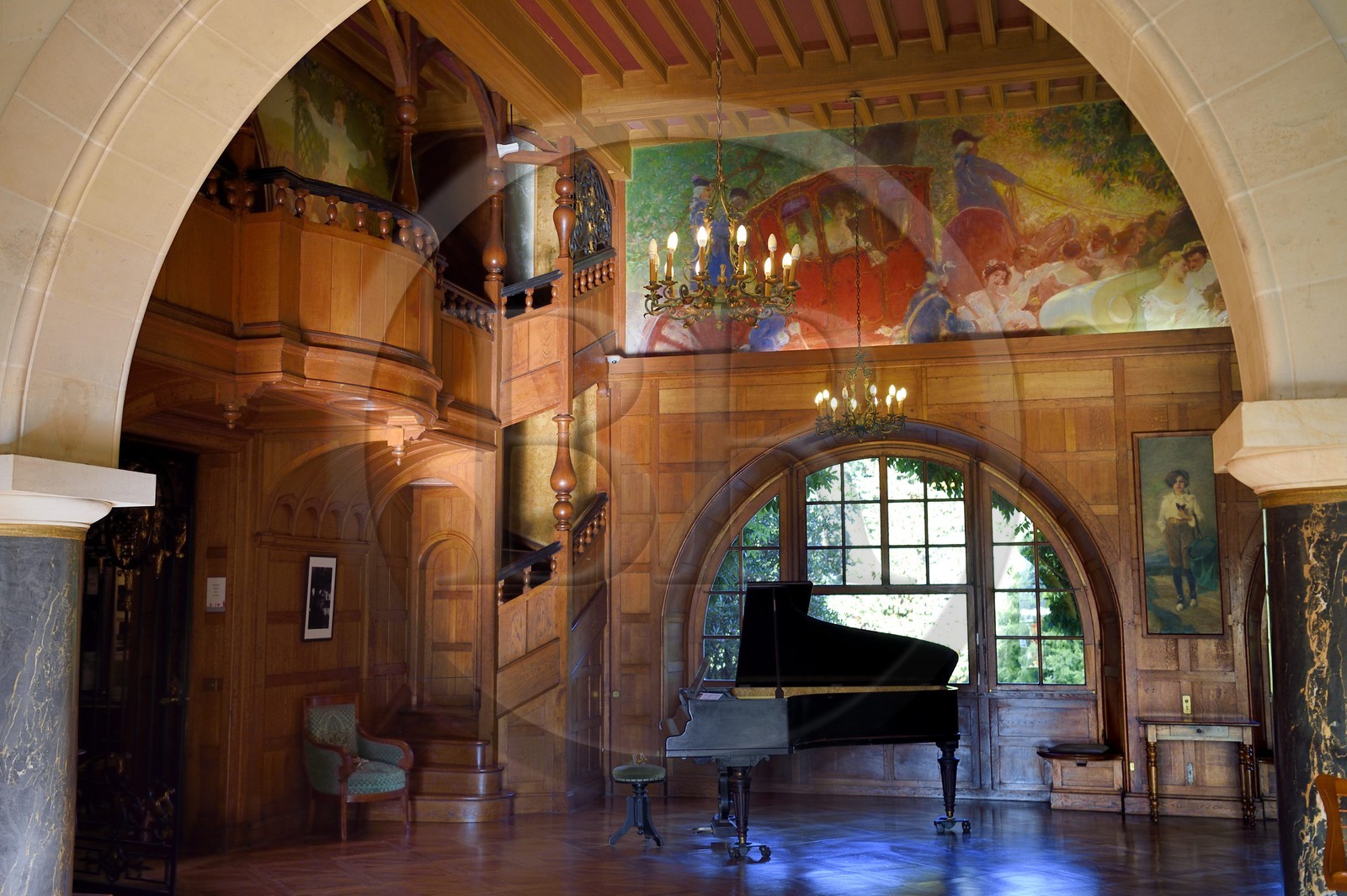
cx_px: 674
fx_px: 1421
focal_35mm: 38
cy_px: 448
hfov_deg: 50.7
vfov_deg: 35.0
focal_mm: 38
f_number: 4.5
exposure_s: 1/160
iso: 800
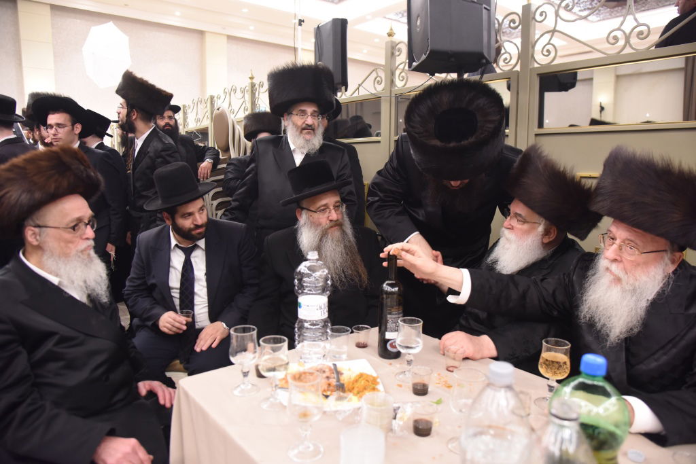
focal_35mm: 24
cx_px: 348
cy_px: 232
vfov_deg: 53.1
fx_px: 464
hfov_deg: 73.7
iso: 2500
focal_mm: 24
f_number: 4.5
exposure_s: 1/100
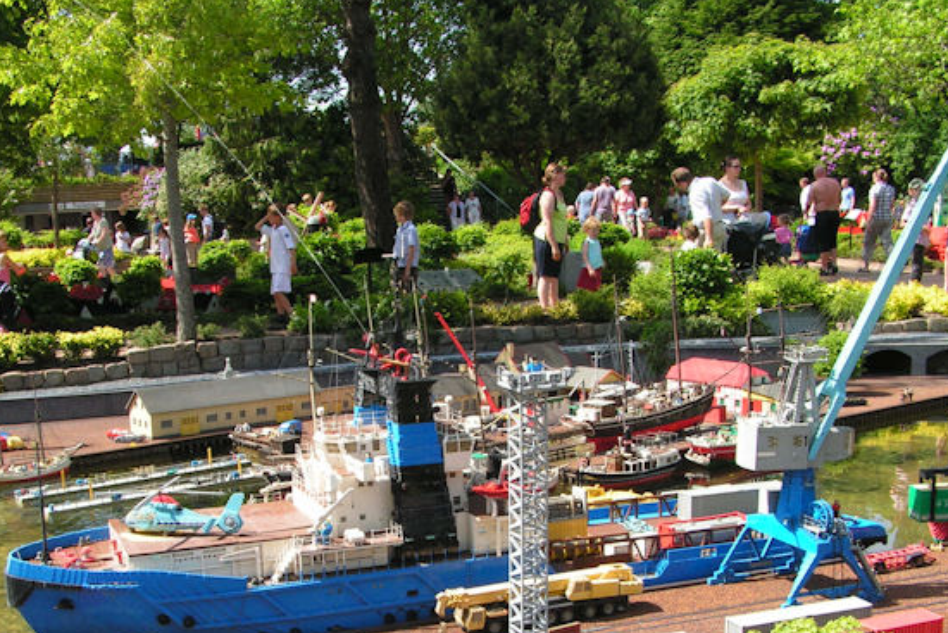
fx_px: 1291
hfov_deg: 40.3
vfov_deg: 27.4
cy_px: 422
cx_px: 443
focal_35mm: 49
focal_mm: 6.3
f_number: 5.6
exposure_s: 1/100
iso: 50
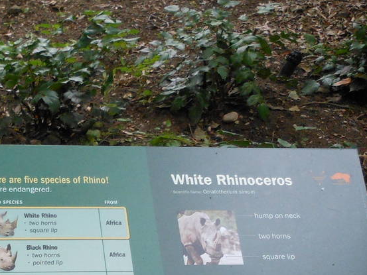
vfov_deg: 17.4
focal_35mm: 81
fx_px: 859
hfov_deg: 22.4
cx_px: -60
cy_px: 330
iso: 250
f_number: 3.7
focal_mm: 5
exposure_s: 1/30
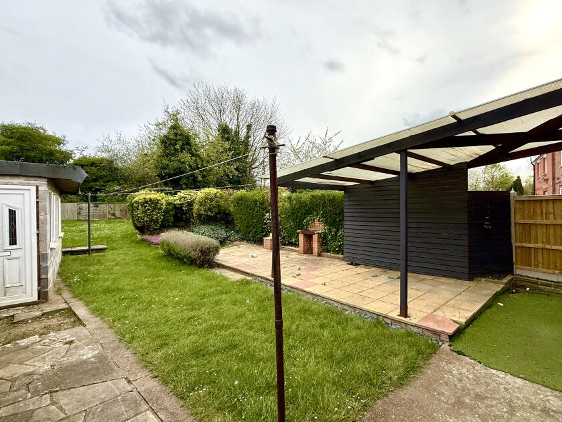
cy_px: 208
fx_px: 276
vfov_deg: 74.7
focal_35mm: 17
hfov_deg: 90.1
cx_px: 331
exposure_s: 1/1033
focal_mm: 2.22
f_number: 2.2
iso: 50
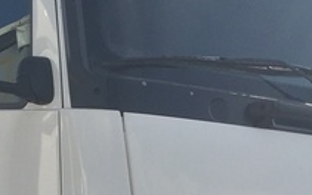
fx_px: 1012
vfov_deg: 10.4
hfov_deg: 17.5
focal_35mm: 119
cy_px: 355
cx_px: 151
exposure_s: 1/1721
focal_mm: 4.15
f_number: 2.2
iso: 32
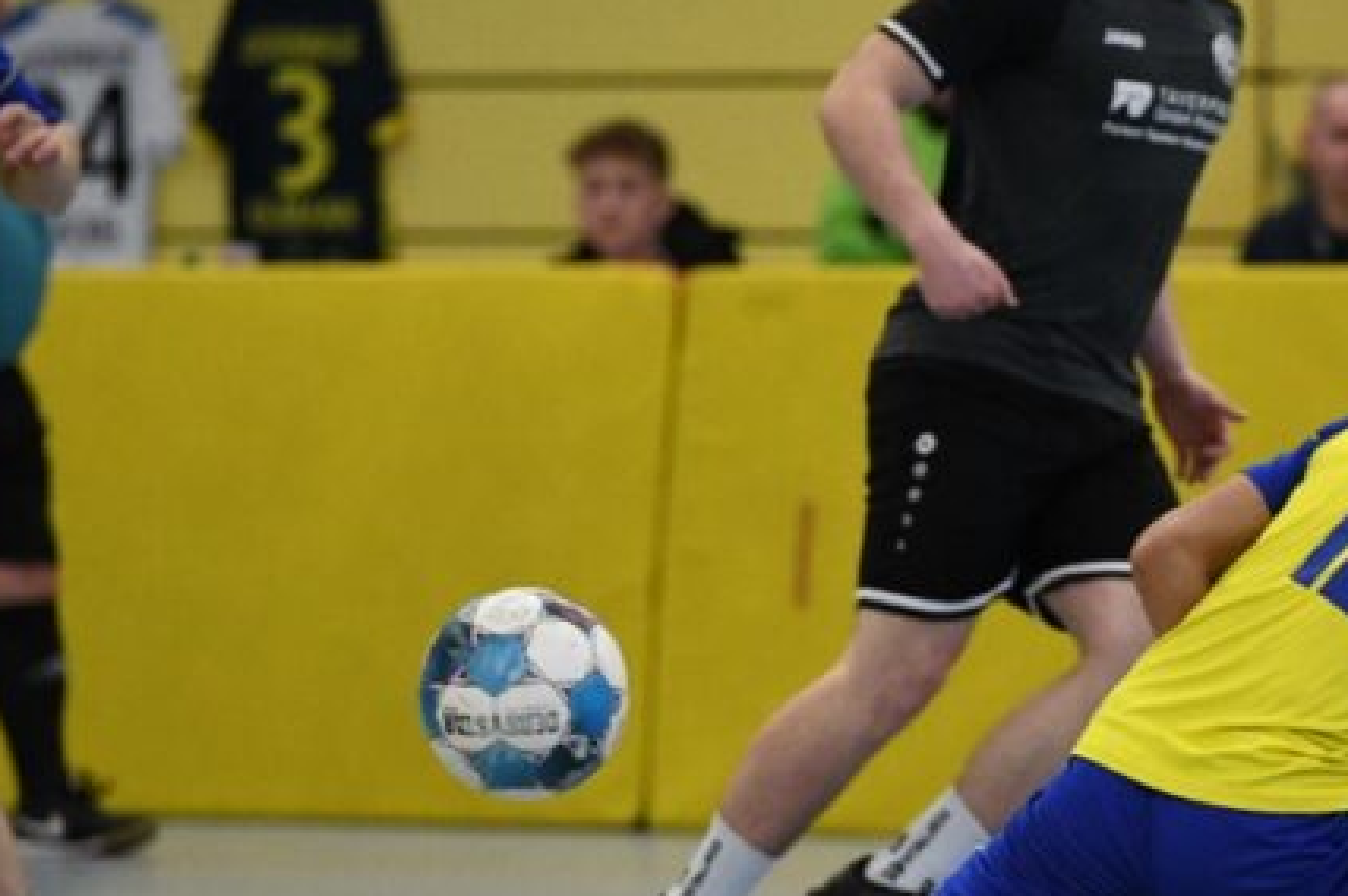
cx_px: 975
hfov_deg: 4.8
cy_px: 489
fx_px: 16163
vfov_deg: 3.2
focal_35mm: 432
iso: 8000
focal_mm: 180
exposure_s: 1/1600
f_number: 2.8
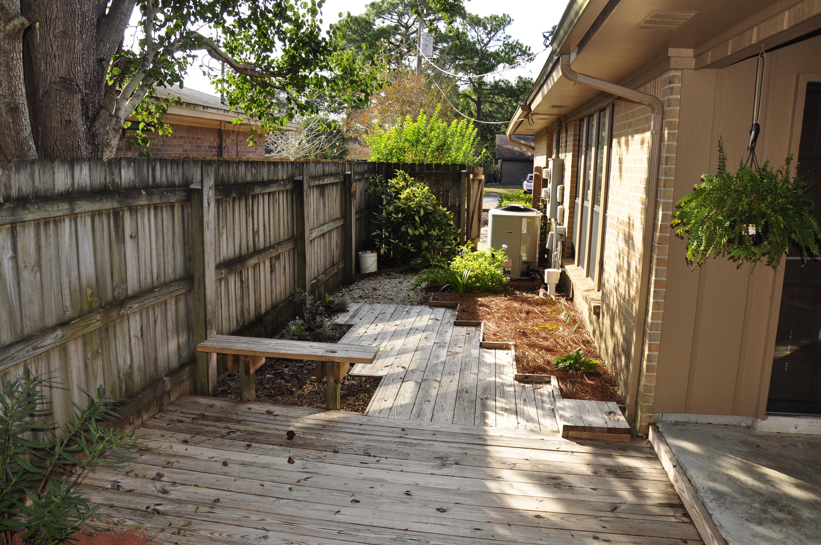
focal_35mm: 27
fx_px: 615
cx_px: 410
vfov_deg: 47.8
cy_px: 272
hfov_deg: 67.4
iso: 200
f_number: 7.1
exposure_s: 1/200
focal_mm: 18
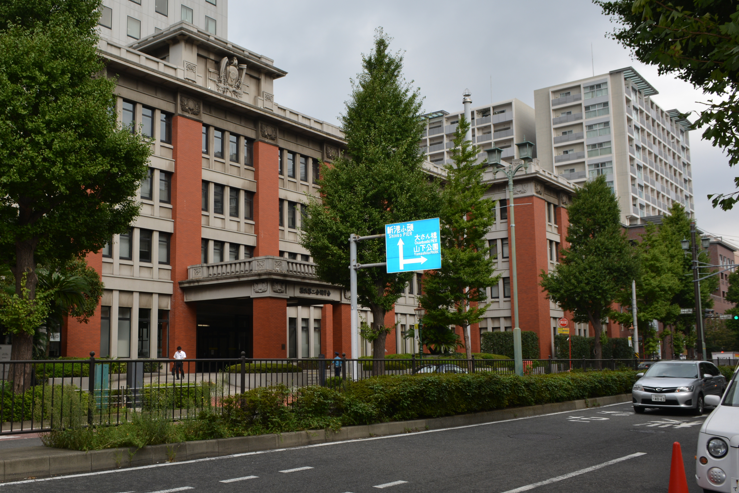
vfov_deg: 36.9
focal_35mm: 36
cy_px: 259
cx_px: 298
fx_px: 739
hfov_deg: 52.8
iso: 100
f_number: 5.6
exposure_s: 1/200
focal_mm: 18
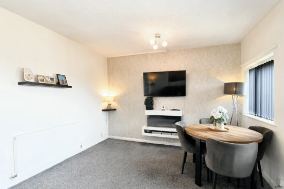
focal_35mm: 16
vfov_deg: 73.6
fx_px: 126
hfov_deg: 96.8
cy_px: 98
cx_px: 146
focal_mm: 10
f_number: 10
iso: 1600
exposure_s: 1/15
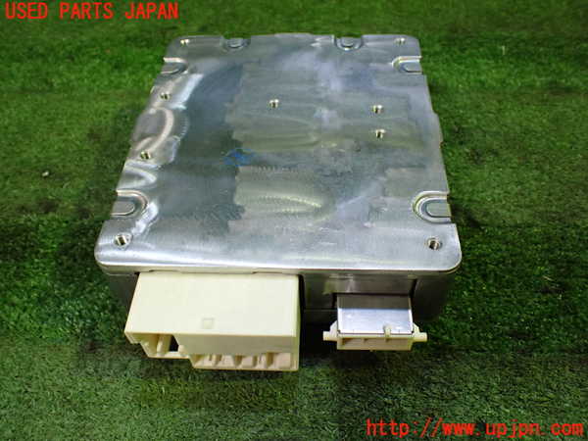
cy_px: 220
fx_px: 510
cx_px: 294
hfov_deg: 60.0
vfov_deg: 46.8
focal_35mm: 30
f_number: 2.3
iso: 640
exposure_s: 1/125
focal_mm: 5.4
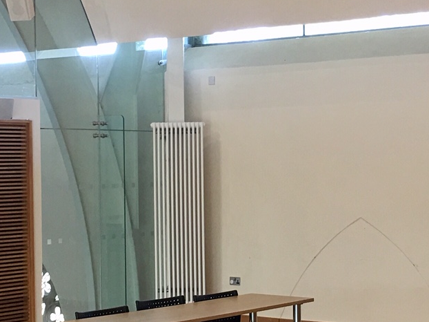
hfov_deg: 20.8
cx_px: 289
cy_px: 191
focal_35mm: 94
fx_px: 1165
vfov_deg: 15.7
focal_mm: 4.15
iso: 32
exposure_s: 1/17
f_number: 2.2
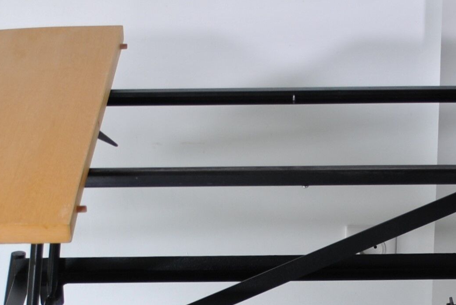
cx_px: 308
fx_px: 1636
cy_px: 364
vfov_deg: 10.5
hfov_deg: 15.8
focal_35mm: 129
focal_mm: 24
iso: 100
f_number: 4
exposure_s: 1/50
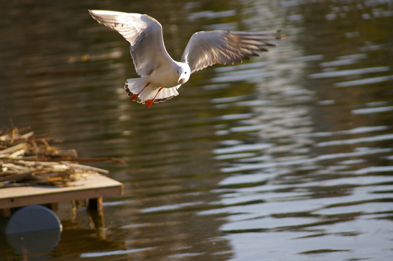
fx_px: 3107
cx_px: 196
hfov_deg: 7.2
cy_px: 130
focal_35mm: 285
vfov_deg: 4.8
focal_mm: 190
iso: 200
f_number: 4.5
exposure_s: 1/500
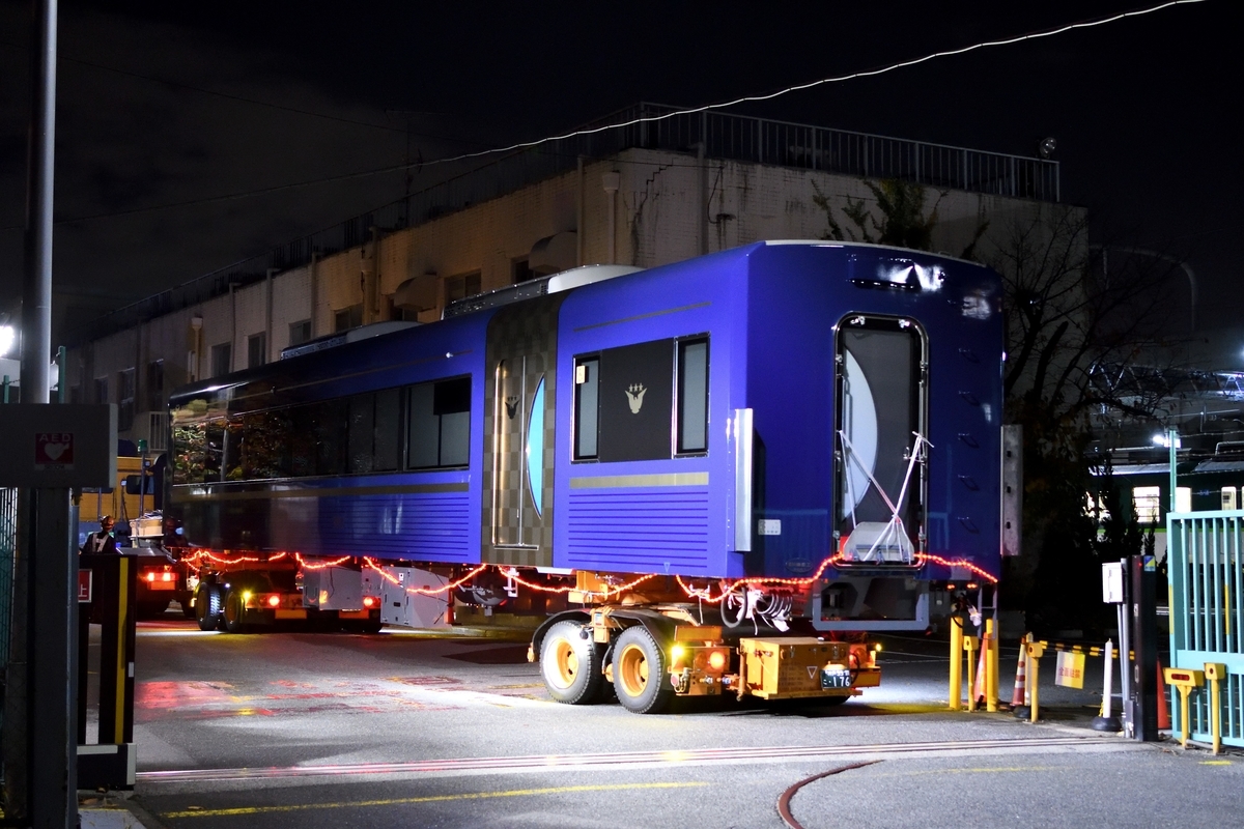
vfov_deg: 25.8
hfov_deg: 37.9
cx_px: 622
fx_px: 1814
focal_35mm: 52
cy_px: 414
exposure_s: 1/50
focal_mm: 35
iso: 6400
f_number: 3.2
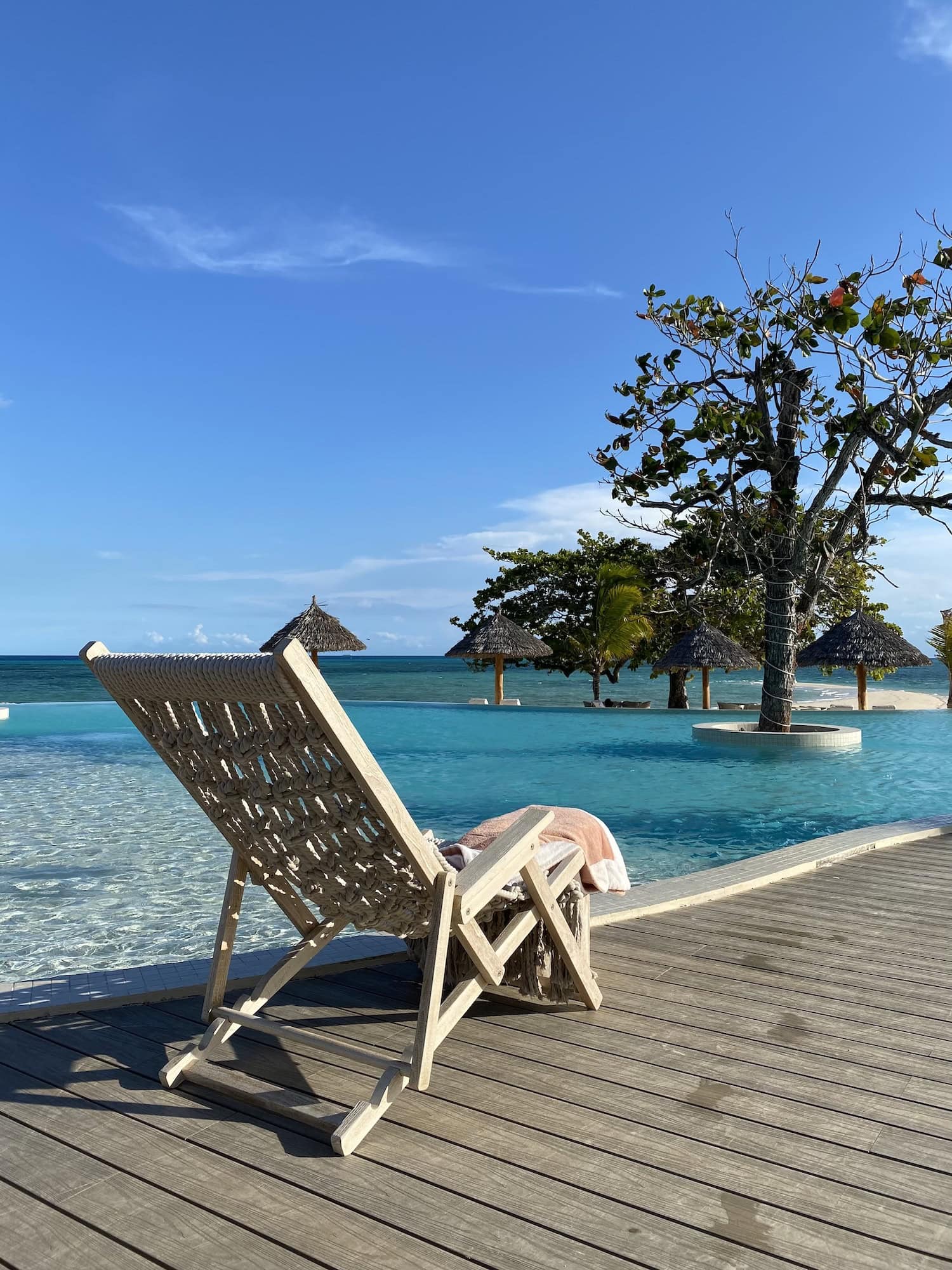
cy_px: 635
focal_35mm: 26
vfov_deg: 67.3
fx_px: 953
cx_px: 476
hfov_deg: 53.1
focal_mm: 4.2
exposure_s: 1/2890
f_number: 1.8
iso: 32
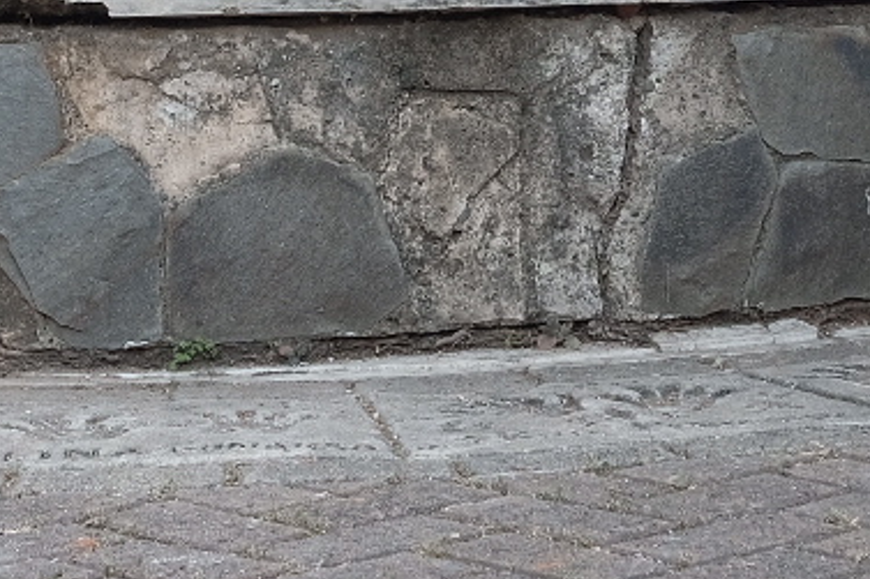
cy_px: -646
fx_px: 2730
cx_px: 187
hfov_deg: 18.0
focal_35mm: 113
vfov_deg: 10.9
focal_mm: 16
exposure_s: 1/160
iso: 640
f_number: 5.6
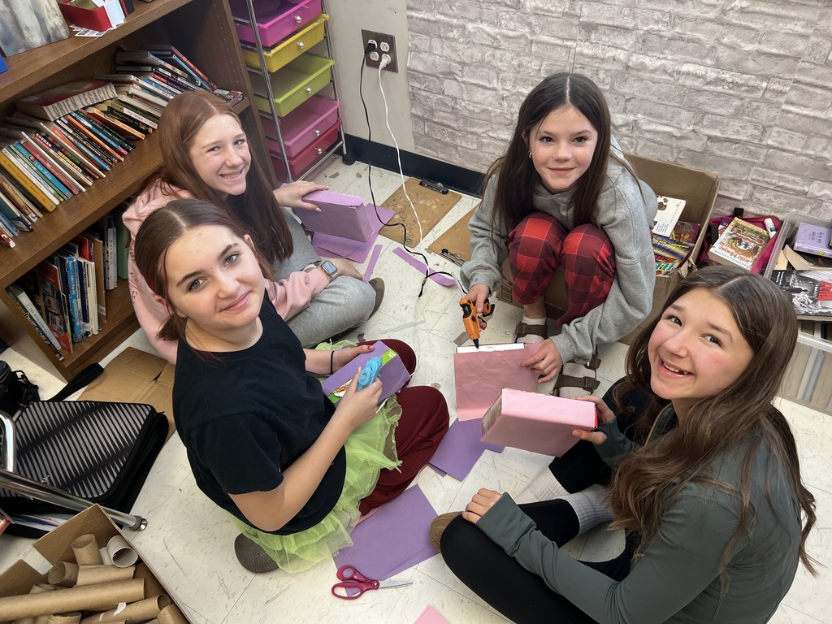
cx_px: 416
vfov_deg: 53.1
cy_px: 312
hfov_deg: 67.3
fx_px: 625
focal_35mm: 26
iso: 125
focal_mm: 5.7
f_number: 1.5
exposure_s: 1/120
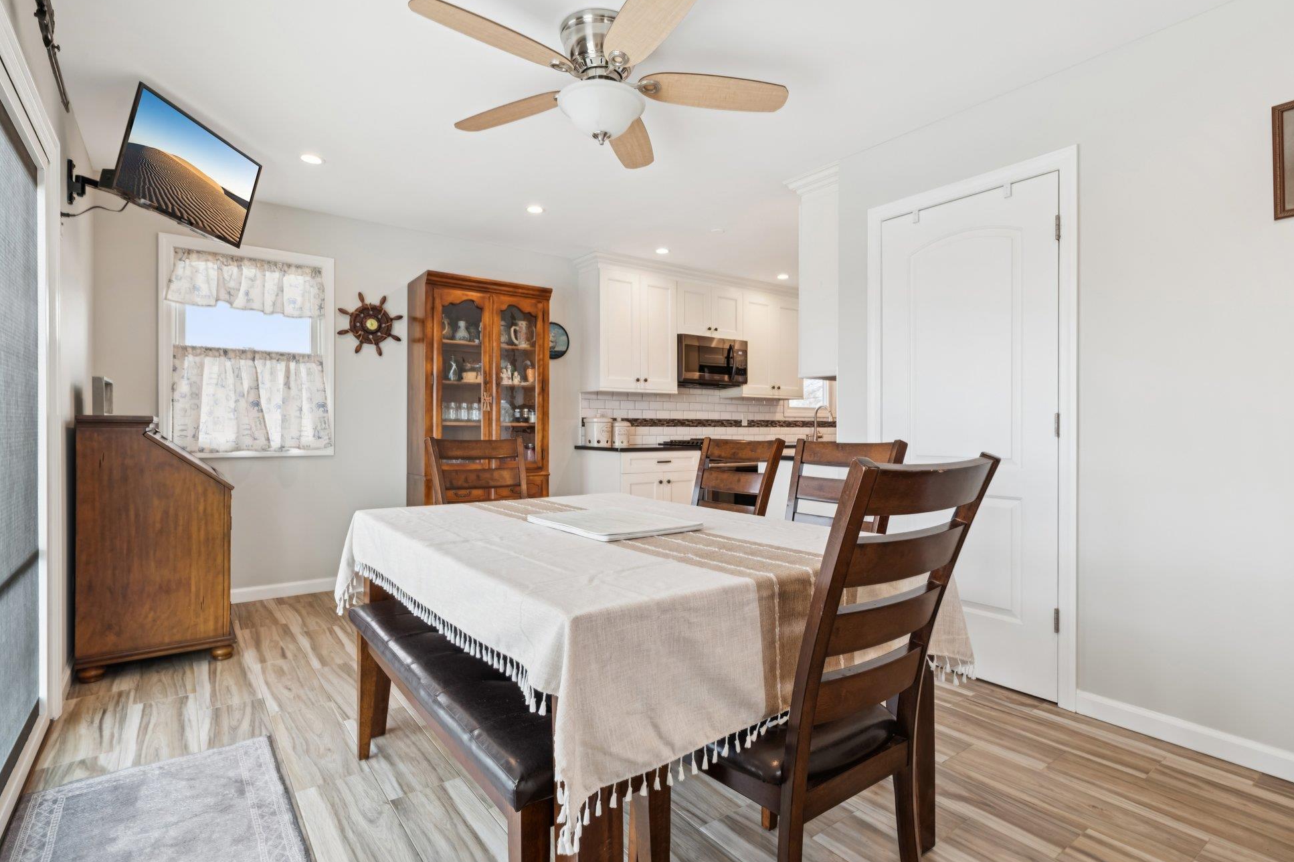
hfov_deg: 90.0
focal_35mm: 18
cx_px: 663
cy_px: 436
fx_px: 647
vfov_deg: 67.4
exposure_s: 1/10
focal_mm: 17
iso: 160
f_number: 8
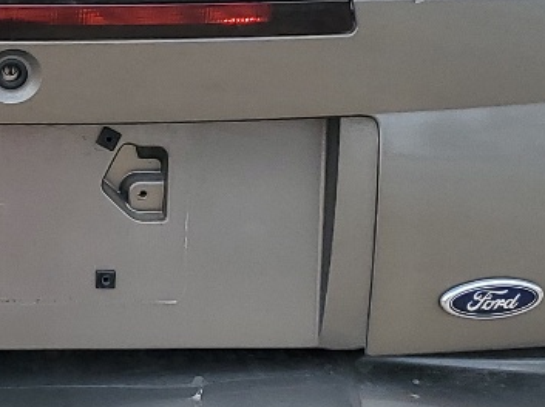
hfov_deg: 16.2
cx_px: -76
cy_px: 166
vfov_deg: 12.5
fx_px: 1856
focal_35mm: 118
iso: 50
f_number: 1.5
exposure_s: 1/1111
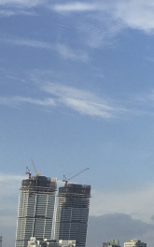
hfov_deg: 9.8
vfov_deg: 17.5
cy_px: 117
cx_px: 353
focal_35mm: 119
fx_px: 801
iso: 25
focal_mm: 4.15
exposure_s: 1/1500
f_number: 2.2
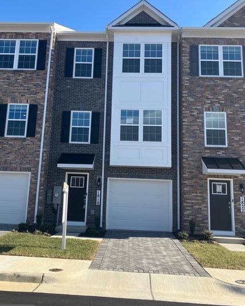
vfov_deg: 52.7
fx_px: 308
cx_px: 115
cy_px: 134
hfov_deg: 43.3
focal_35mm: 34
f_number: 1.8
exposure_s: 1/1104
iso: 32
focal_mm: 3.99
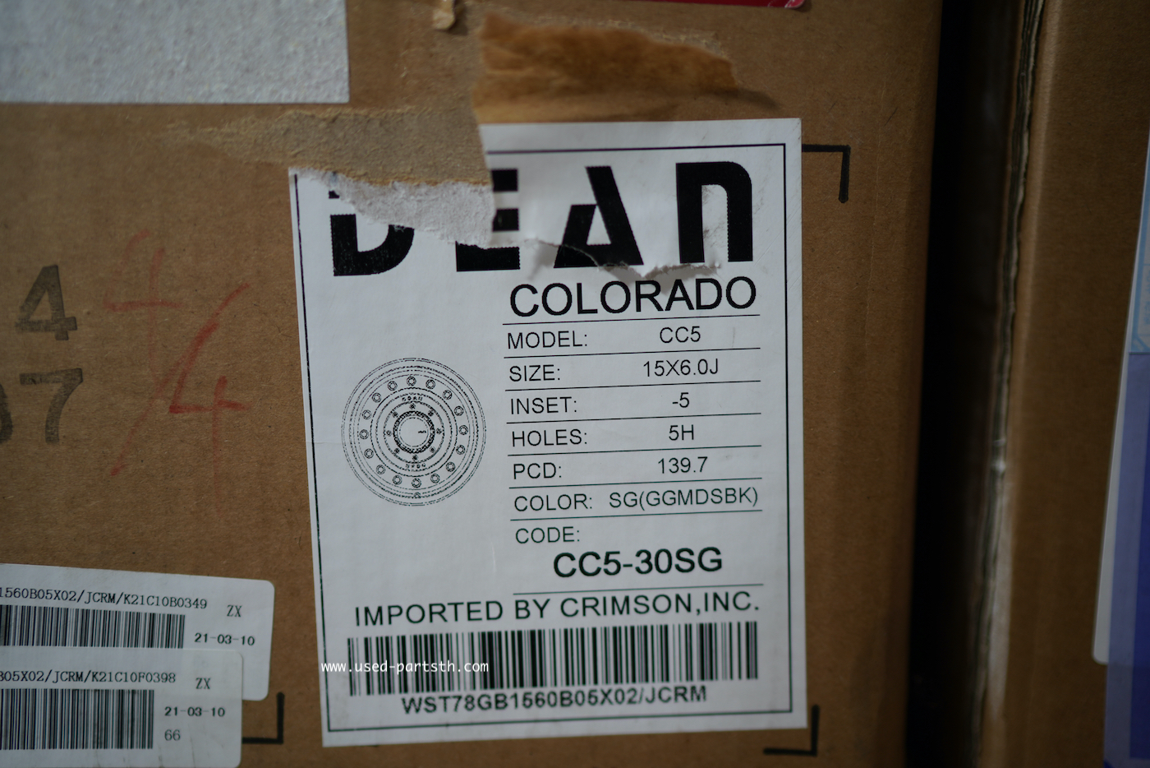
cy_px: 384
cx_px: 575
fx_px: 1118
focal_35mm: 35
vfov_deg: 37.9
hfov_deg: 54.4
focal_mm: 35
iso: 100
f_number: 1.4
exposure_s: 1/160
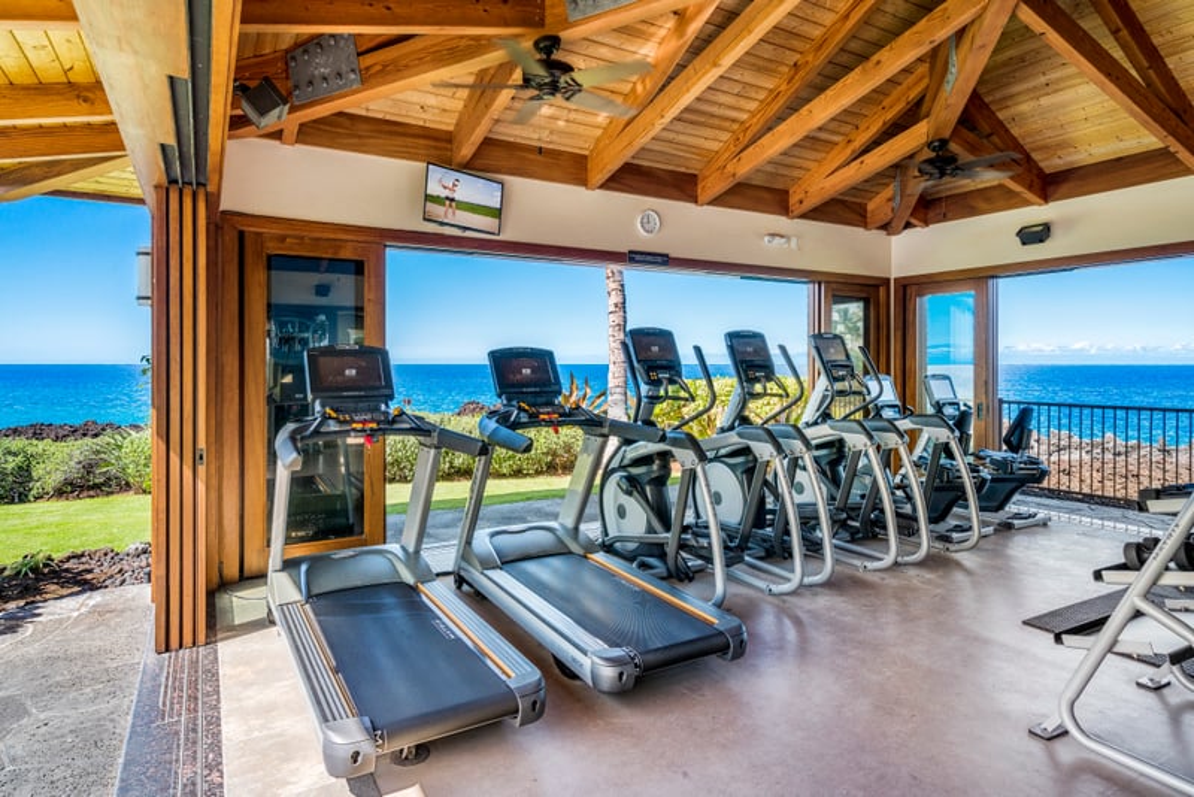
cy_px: 398
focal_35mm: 19
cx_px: 597
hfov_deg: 86.9
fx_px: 630
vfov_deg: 64.6
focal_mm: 19
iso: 320
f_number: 8
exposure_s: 1/1000
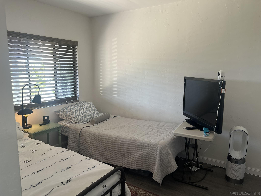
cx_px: 130
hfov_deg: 67.3
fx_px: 196
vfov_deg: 53.1
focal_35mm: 26
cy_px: 98
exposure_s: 1/60
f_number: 1.5
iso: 80
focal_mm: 5.7
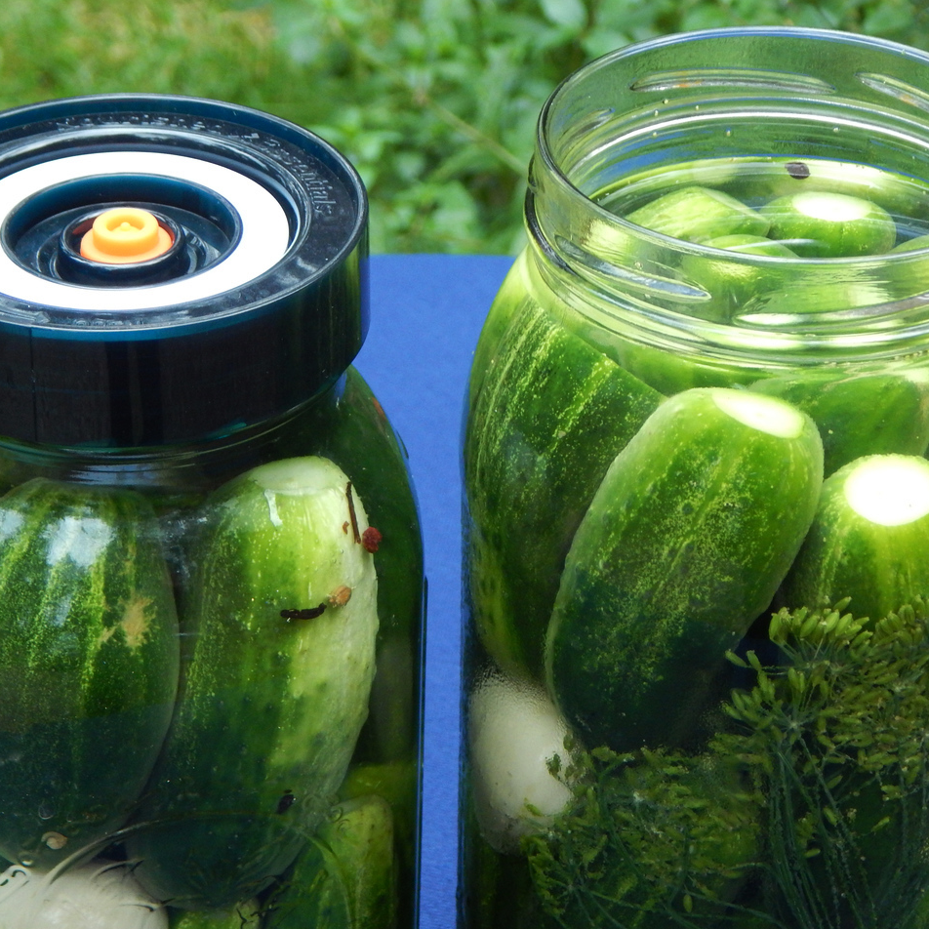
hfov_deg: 17.2
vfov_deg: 17.2
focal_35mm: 101
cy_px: 467
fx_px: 3067
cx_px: 465
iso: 400
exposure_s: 1/25
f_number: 4.3
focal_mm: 15.3
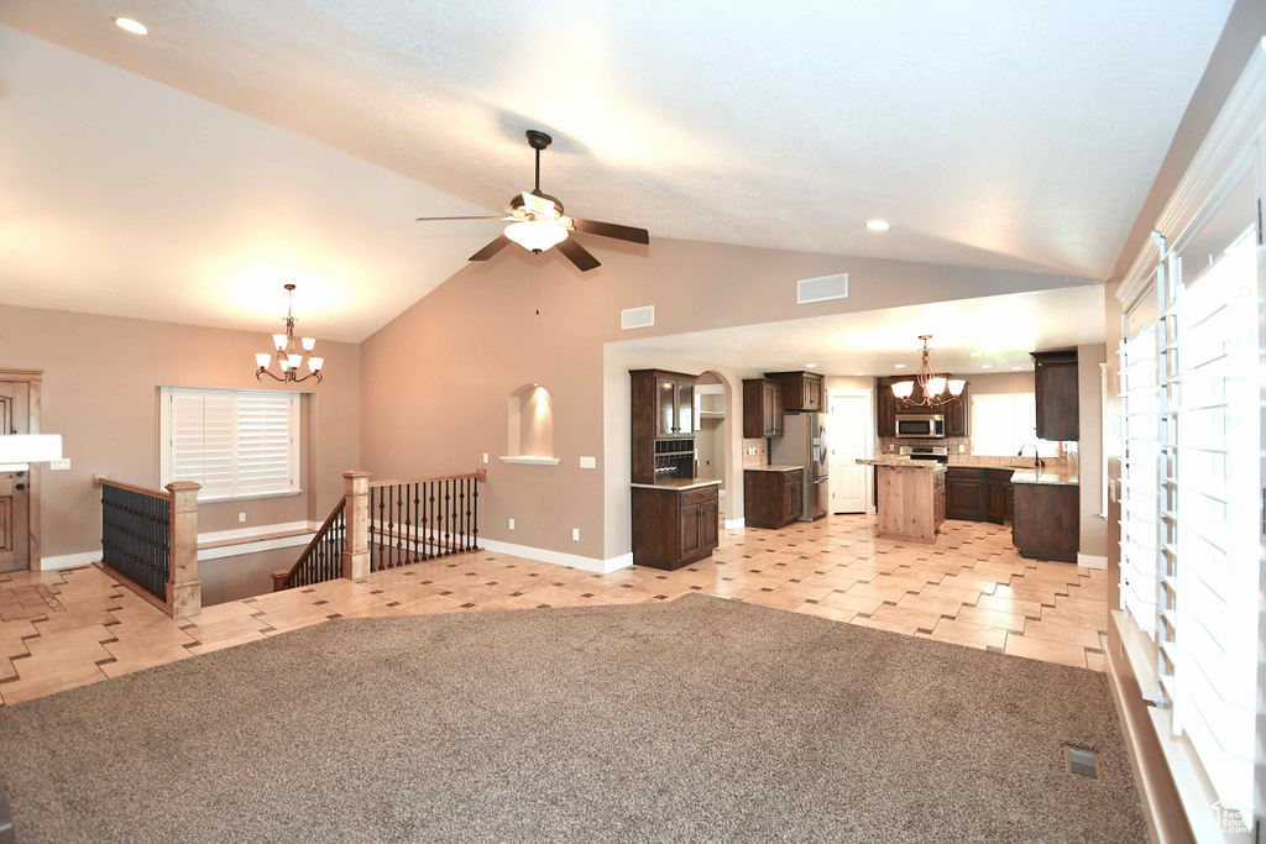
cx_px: 633
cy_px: 422
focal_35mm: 15
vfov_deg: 77.3
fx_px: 528
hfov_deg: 100.4
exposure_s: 1/60
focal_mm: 10
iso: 1000
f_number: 4
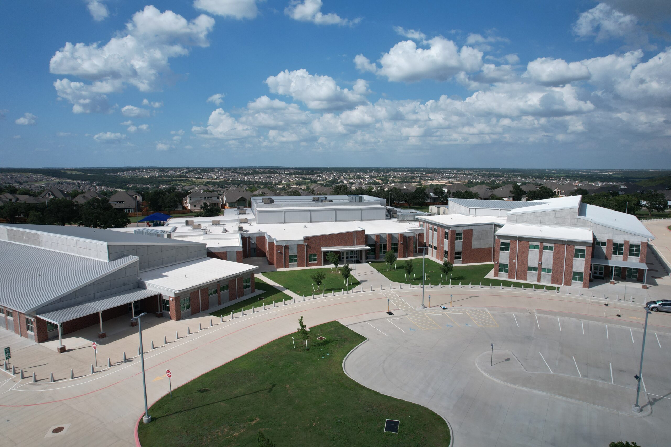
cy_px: 224
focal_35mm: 22
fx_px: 410
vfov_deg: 57.2
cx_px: 336
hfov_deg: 78.6
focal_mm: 8.38
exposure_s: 1/1250
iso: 100
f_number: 2.8
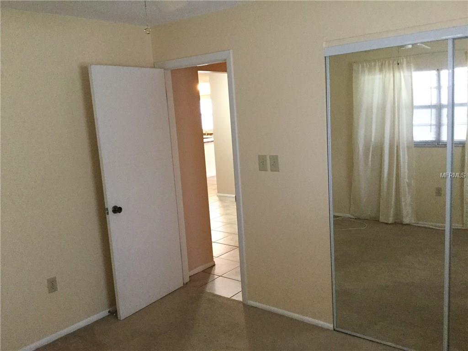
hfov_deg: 58.4
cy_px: 176
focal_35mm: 31
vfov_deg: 45.4
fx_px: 419
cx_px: 234
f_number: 2.4
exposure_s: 1/20
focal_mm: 3.3
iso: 200
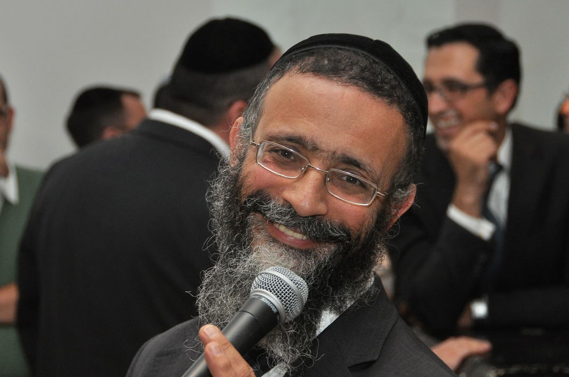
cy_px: 223
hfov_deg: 15.1
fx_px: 2146
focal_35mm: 136
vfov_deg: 10.0
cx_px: 264
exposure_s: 1/125
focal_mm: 70
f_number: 5
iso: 800
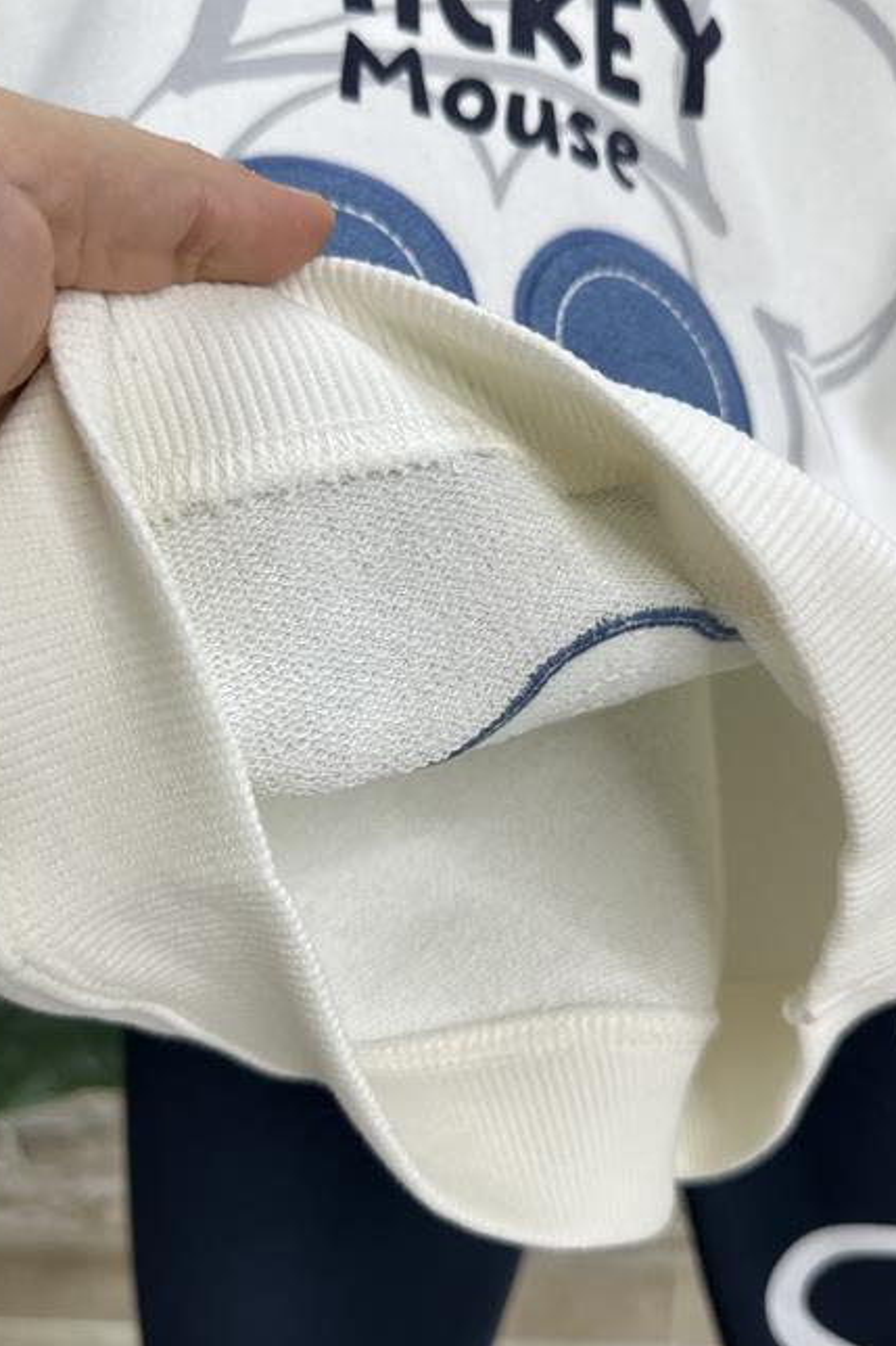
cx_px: 430
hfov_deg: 42.3
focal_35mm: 31
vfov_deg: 60.3
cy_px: 650
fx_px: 1158
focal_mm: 6.86
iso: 50
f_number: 1.78
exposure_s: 1/112
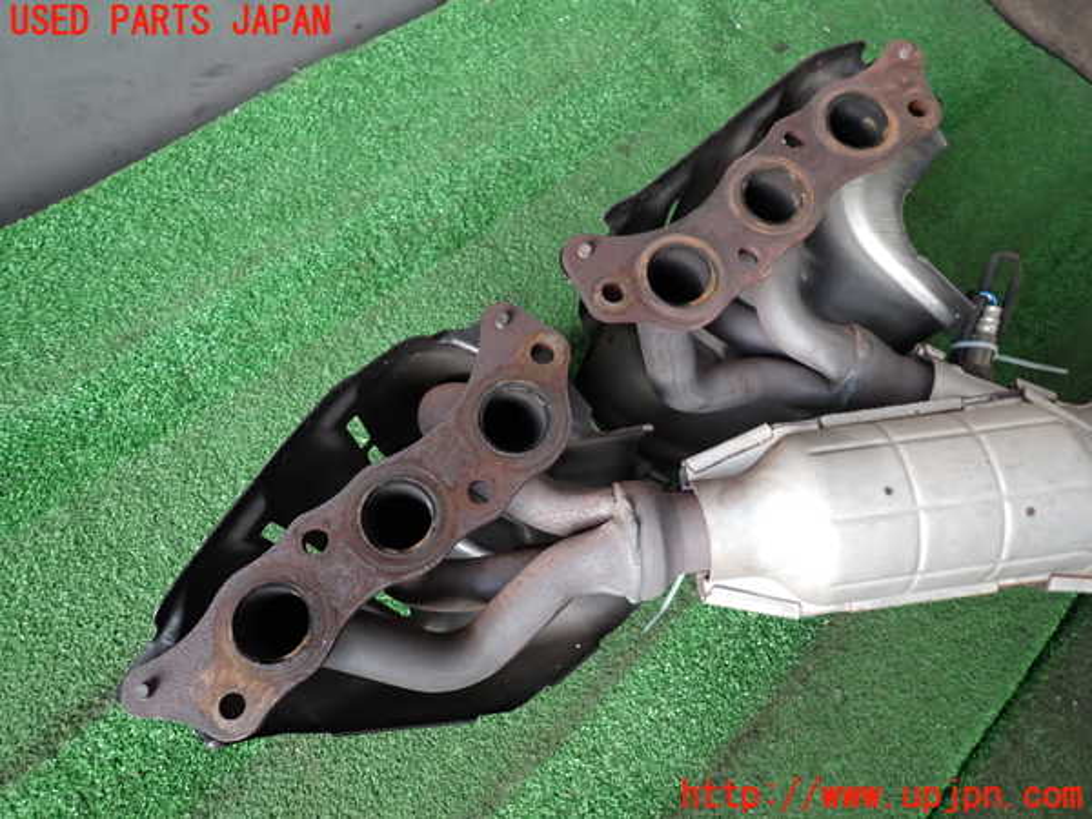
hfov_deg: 69.4
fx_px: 789
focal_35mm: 25
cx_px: 546
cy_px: 410
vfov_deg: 54.9
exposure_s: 1/30
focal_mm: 4.5
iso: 250
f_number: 2
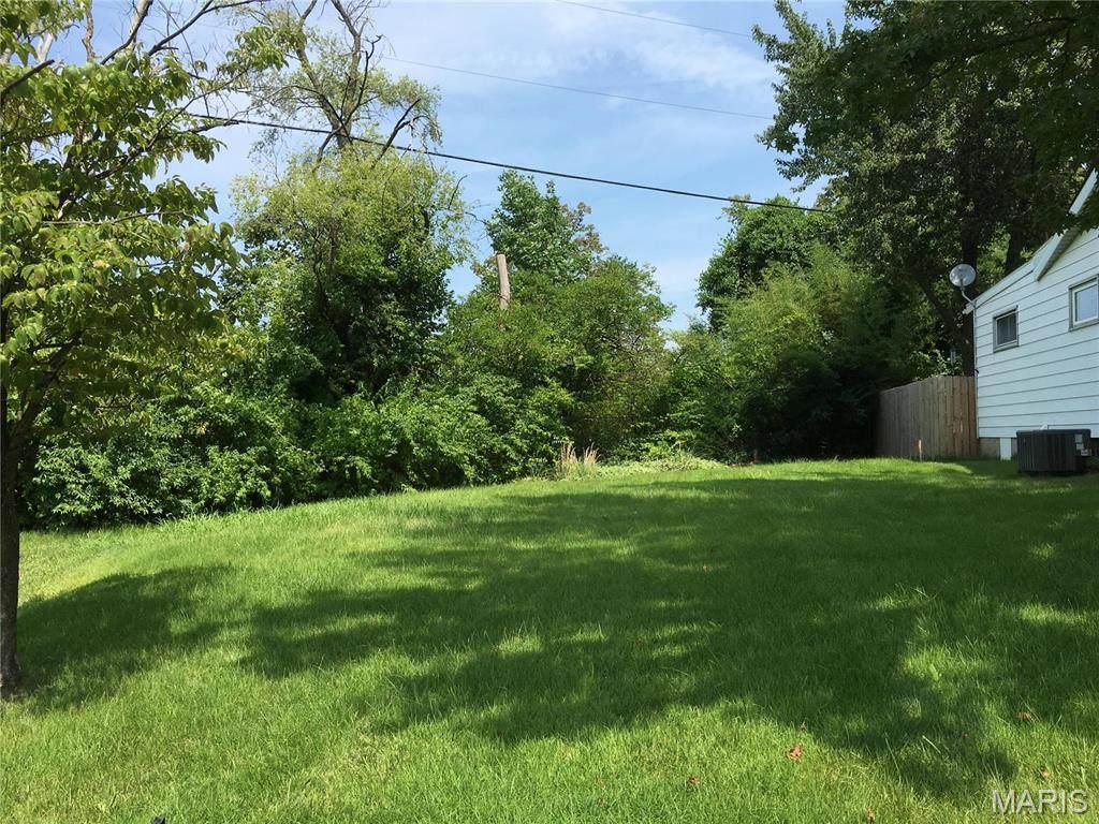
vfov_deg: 48.2
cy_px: 412
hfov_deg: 61.7
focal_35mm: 29
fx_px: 921
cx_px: 550
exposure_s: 1/1282
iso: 25
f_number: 2.2
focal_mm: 4.15
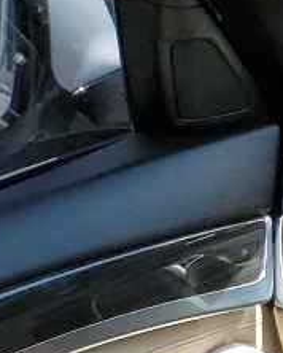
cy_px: 892
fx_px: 1913
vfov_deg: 9.3
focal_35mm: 183
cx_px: 1221
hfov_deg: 6.4
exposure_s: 1/500
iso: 50
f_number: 1.5
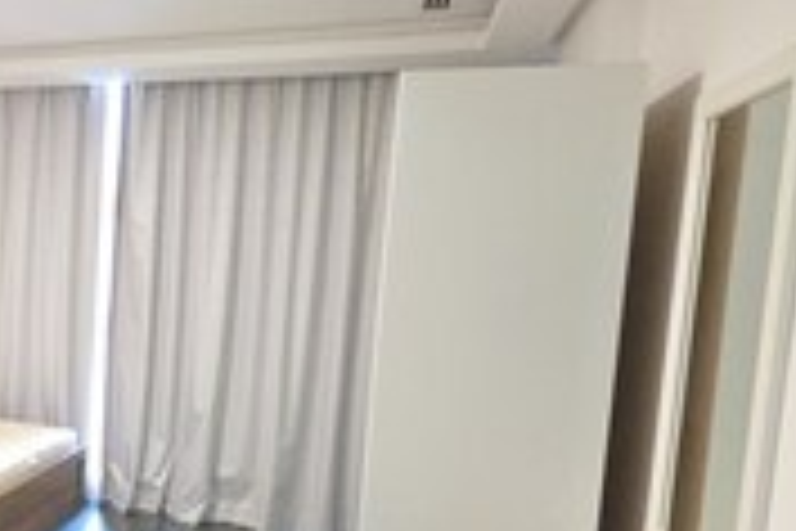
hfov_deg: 46.1
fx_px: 774
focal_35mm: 35
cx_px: 7
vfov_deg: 37.6
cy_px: 335
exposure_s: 1/60
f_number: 1.9
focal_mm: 2.2
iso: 640
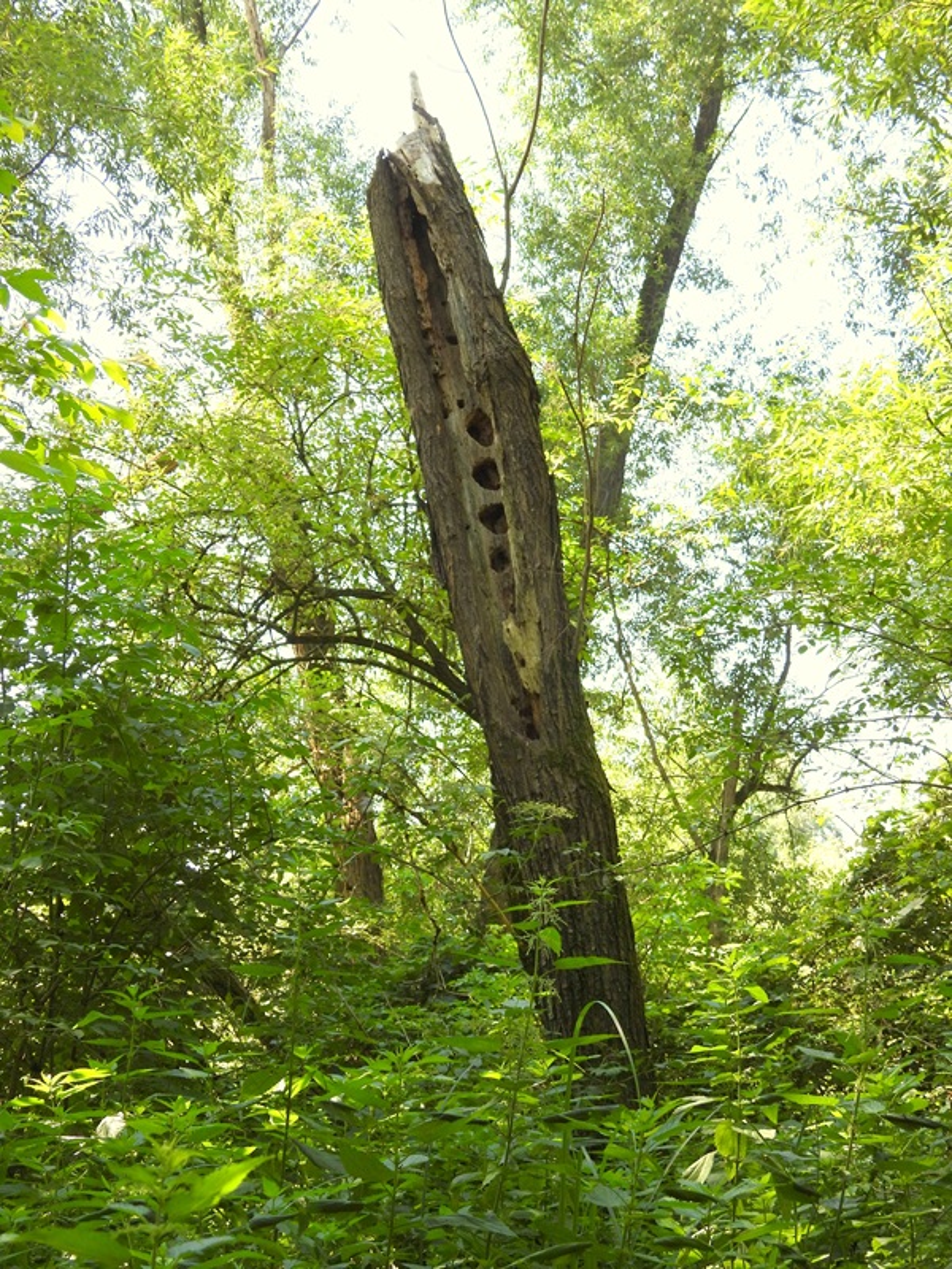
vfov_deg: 32.2
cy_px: 634
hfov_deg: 24.4
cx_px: 476
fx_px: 2200
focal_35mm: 60
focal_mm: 10.7
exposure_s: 1/200
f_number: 3.5
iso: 100
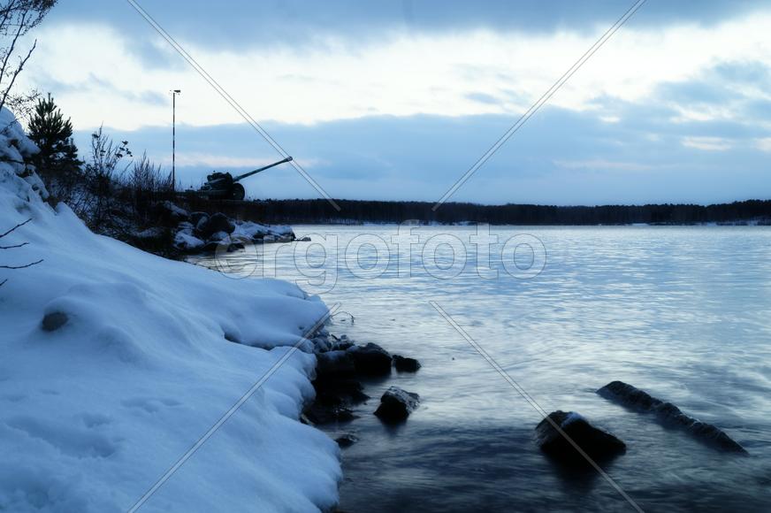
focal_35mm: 45
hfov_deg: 43.6
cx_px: 386
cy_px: 256
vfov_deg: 29.8
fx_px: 963
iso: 100
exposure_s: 1/2.5
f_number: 14
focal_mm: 30
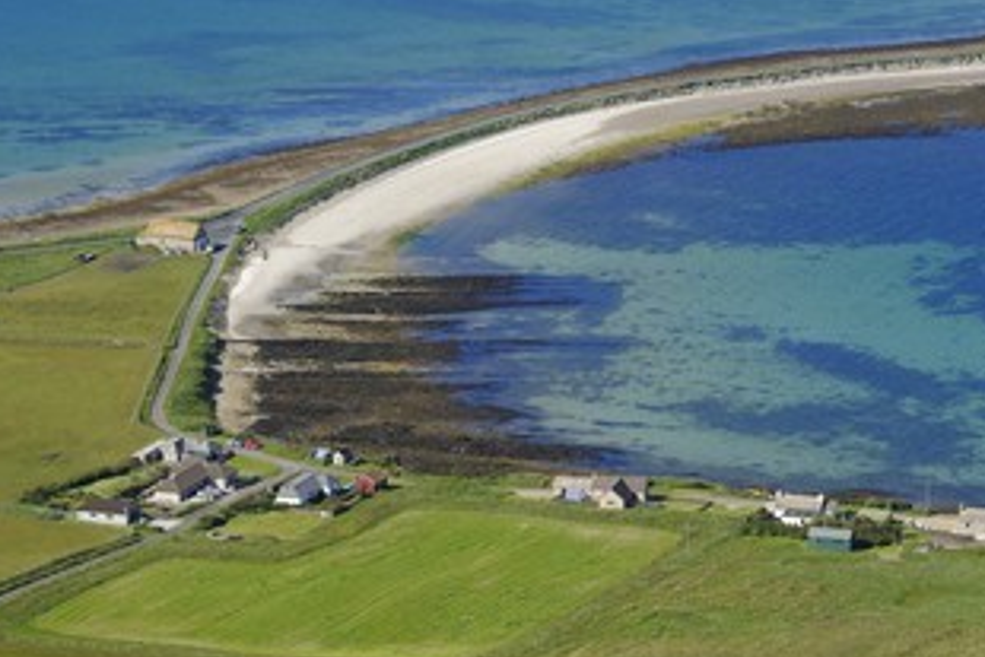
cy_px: 260
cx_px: 505
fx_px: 4297
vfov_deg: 8.7
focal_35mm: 157
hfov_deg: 13.1
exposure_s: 1/800
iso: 400
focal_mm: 116
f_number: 7.1
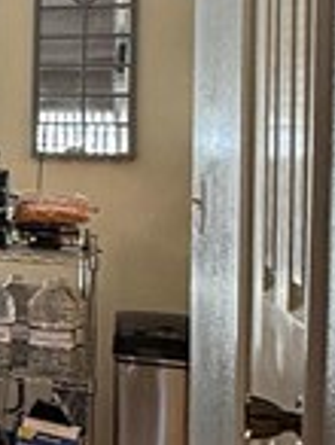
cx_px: -691
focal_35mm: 98
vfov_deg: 19.9
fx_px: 1261
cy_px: 116
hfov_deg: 10.4
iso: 250
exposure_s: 1/120
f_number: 2.2
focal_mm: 2.22
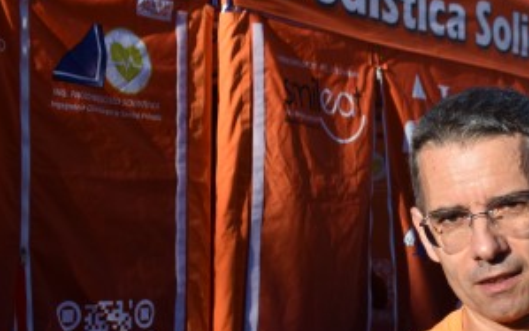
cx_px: 465
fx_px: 1327
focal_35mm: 92
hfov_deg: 22.1
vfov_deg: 14.2
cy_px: 257
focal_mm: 30
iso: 320
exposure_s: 1/800
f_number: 9
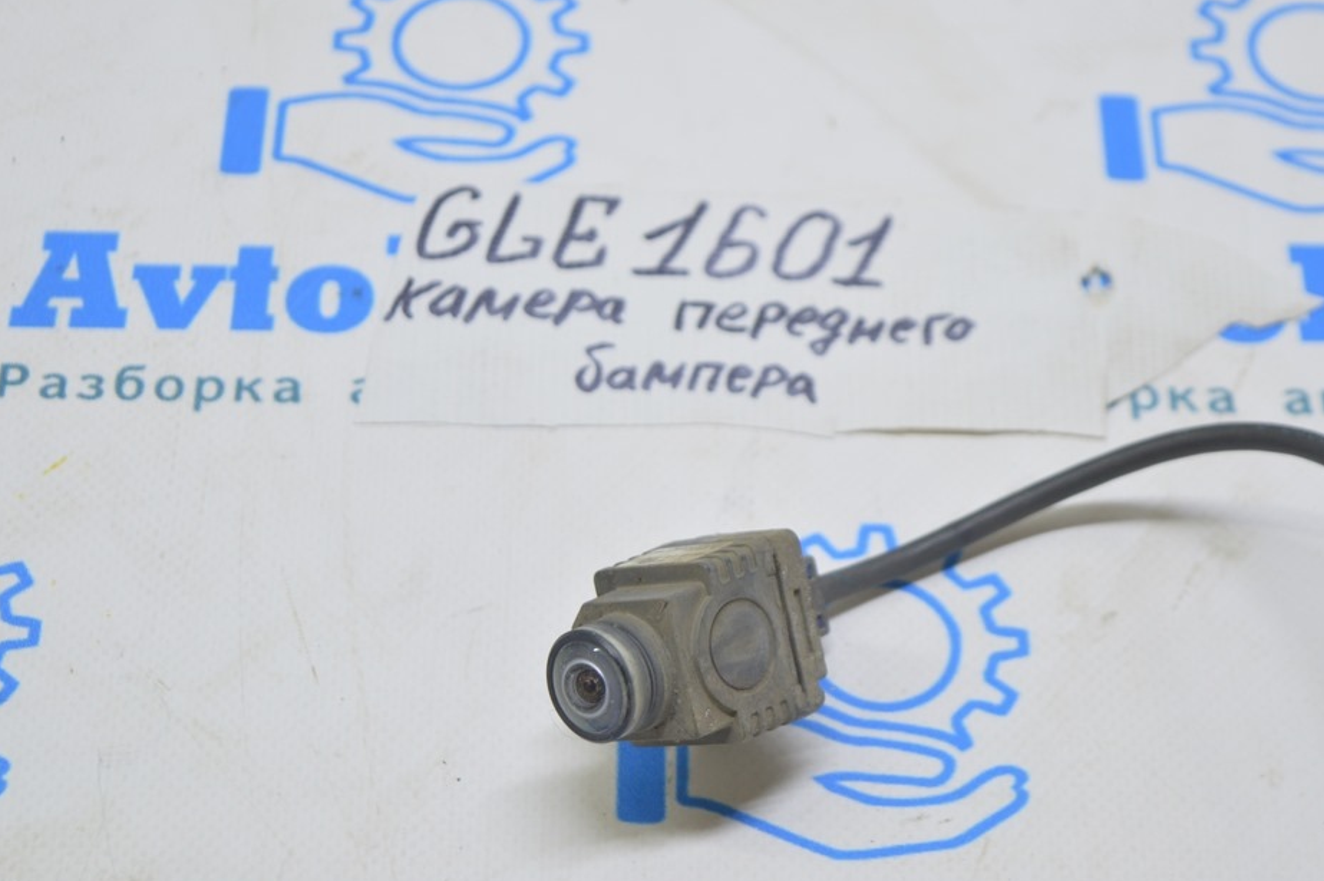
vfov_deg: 14.9
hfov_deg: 22.3
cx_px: 664
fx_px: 3365
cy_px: 402
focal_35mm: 92
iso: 400
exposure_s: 1/20
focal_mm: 55
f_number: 5.6
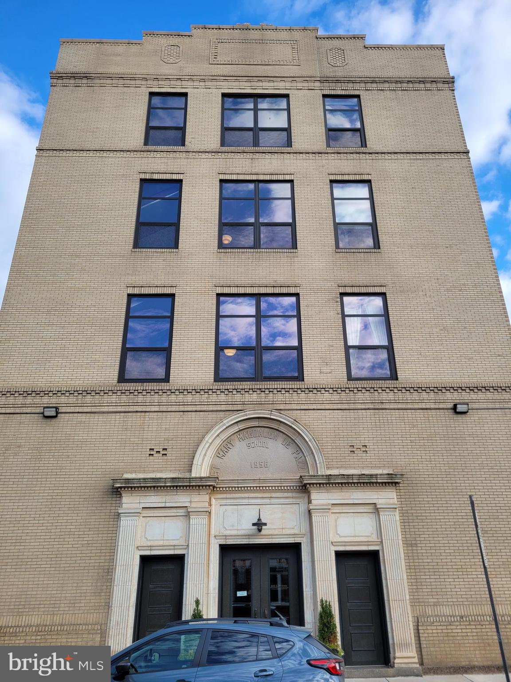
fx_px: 512
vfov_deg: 67.3
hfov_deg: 53.1
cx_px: 256
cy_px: 341
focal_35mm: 26
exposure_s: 1/1186
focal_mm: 5.4
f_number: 1.8
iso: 40
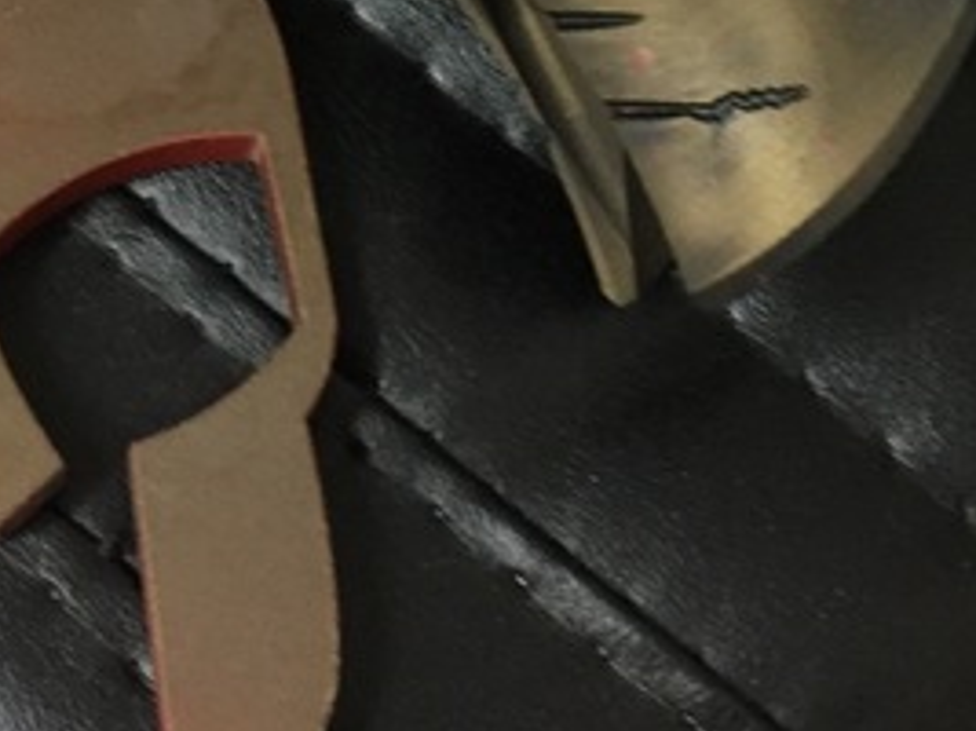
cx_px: 585
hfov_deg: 22.5
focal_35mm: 87
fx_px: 2452
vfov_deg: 16.1
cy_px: -197
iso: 250
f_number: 2.2
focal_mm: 4.15
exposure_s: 1/15
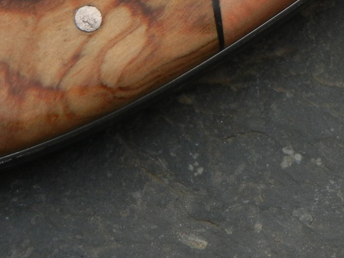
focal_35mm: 338
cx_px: 184
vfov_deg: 4.4
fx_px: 3359
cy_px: -99
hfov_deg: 5.9
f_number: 4.5
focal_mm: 18.3
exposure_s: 1/302
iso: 200
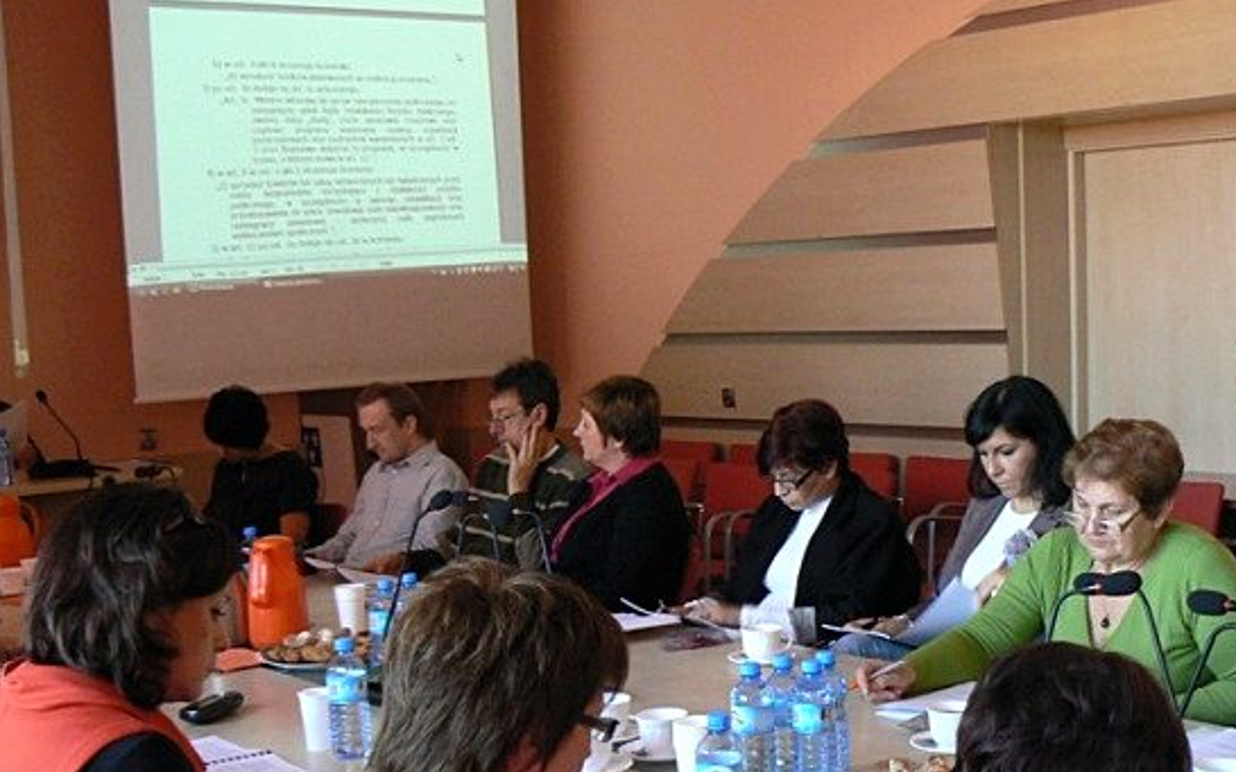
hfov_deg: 38.1
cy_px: 554
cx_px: 704
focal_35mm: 53
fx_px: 1785
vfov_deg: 24.2
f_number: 2.8
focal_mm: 6.4
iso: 200
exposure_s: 1/20
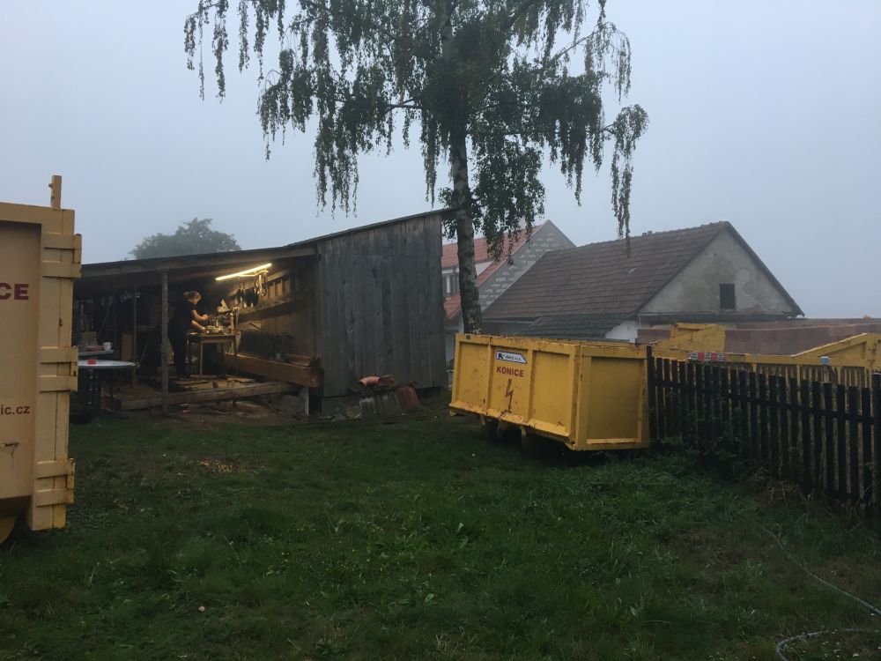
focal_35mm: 29
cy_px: 330
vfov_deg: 48.2
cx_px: 440
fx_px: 738
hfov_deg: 61.7
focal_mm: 4.15
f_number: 2.2
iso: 80
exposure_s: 1/33
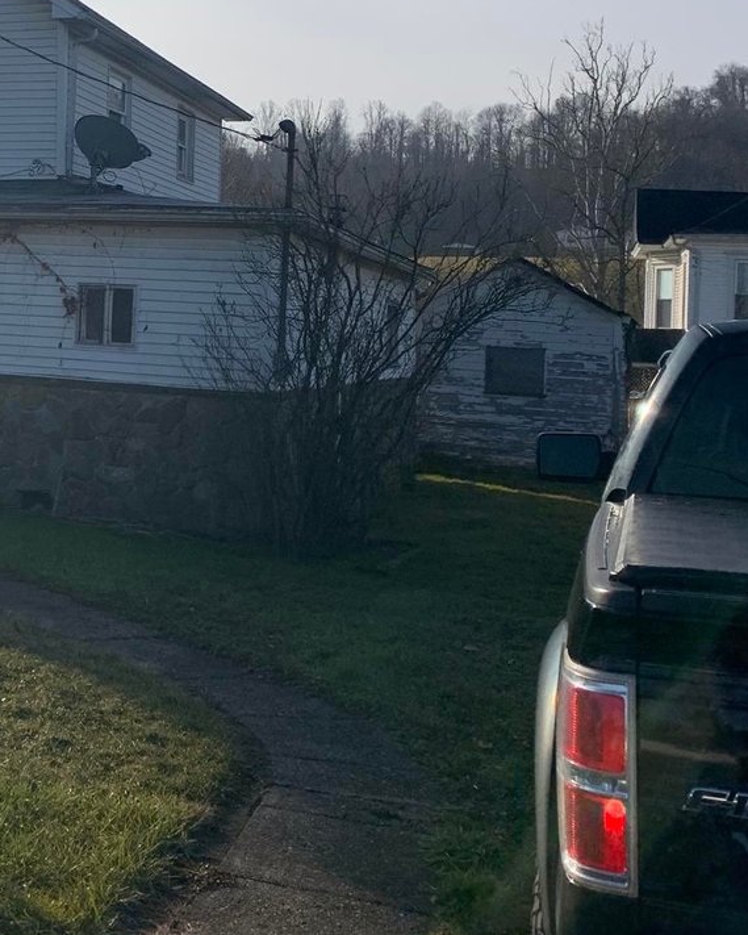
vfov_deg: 34.2
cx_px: -58
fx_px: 1494
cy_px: 264
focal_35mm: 54
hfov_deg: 26.1
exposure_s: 1/5128
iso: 25
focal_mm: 4.25
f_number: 1.8
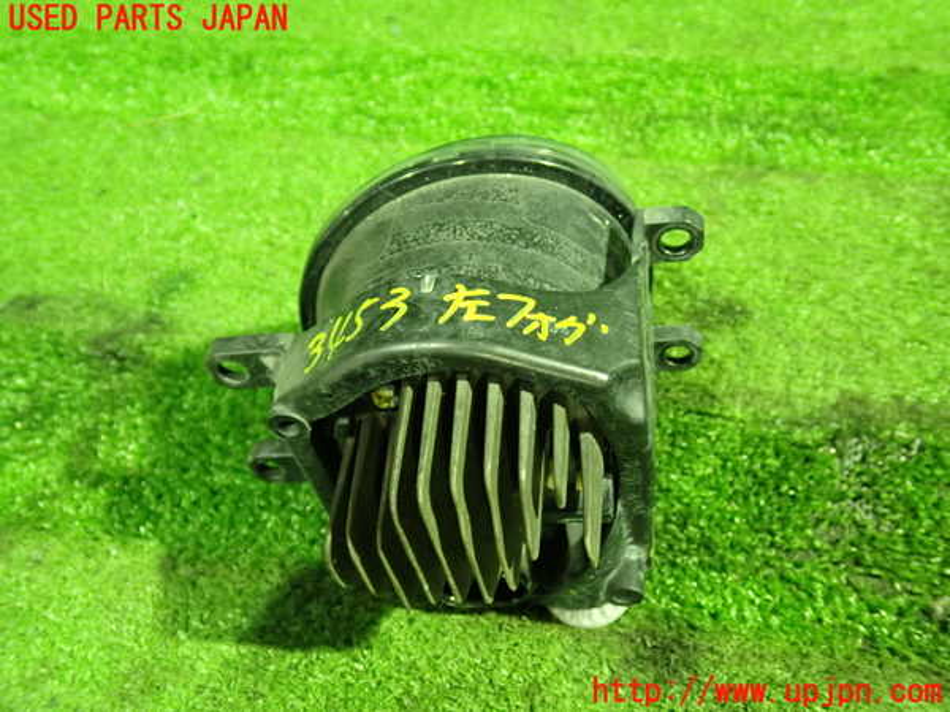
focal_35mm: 30
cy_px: 356
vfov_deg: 46.8
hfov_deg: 60.0
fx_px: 823
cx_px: 475
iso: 800
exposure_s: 1/13
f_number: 2.3
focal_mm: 5.4
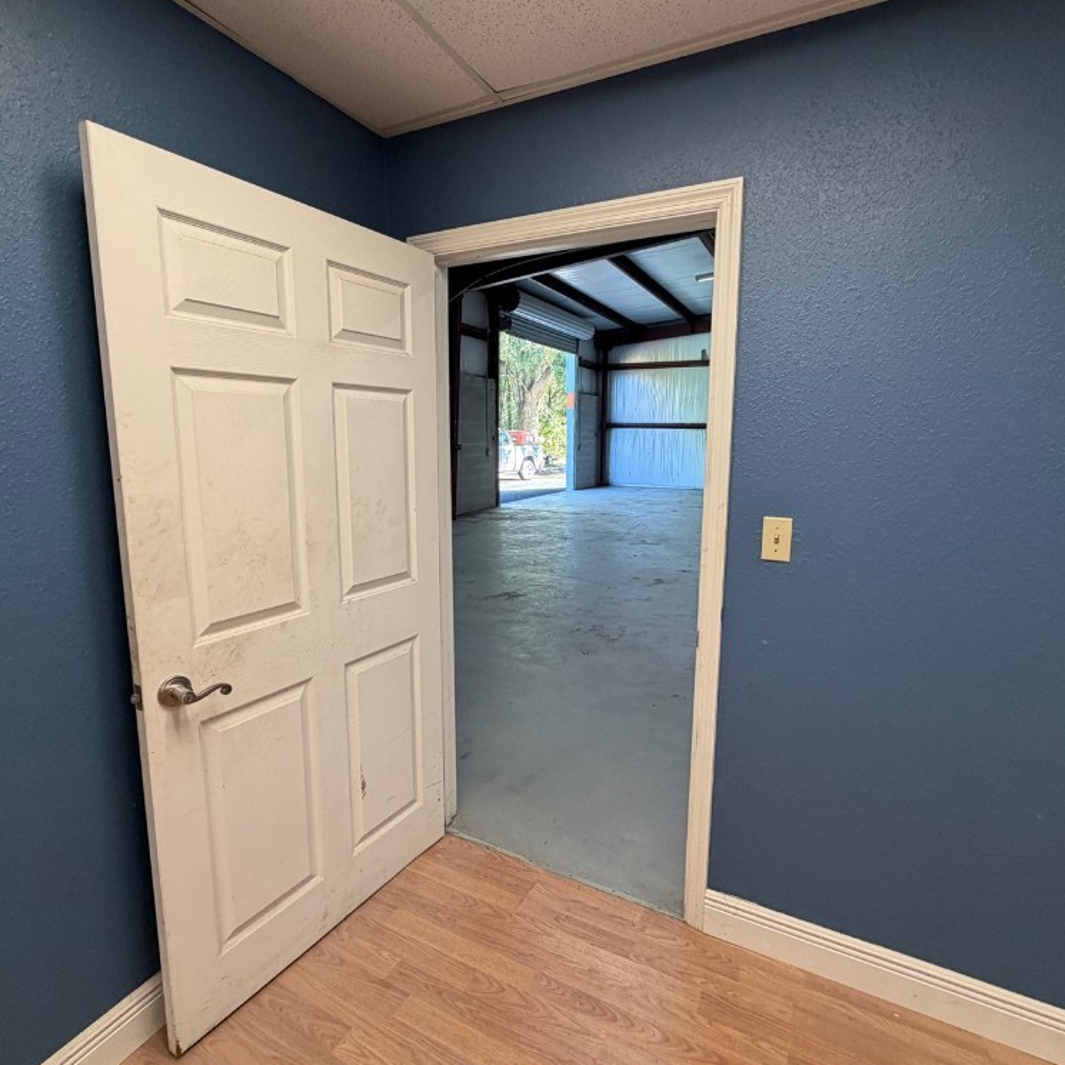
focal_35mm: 17
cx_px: 558
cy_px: 520
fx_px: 592
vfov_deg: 84.0
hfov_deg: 83.9
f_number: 2.2
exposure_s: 1/60
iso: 160
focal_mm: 2.22
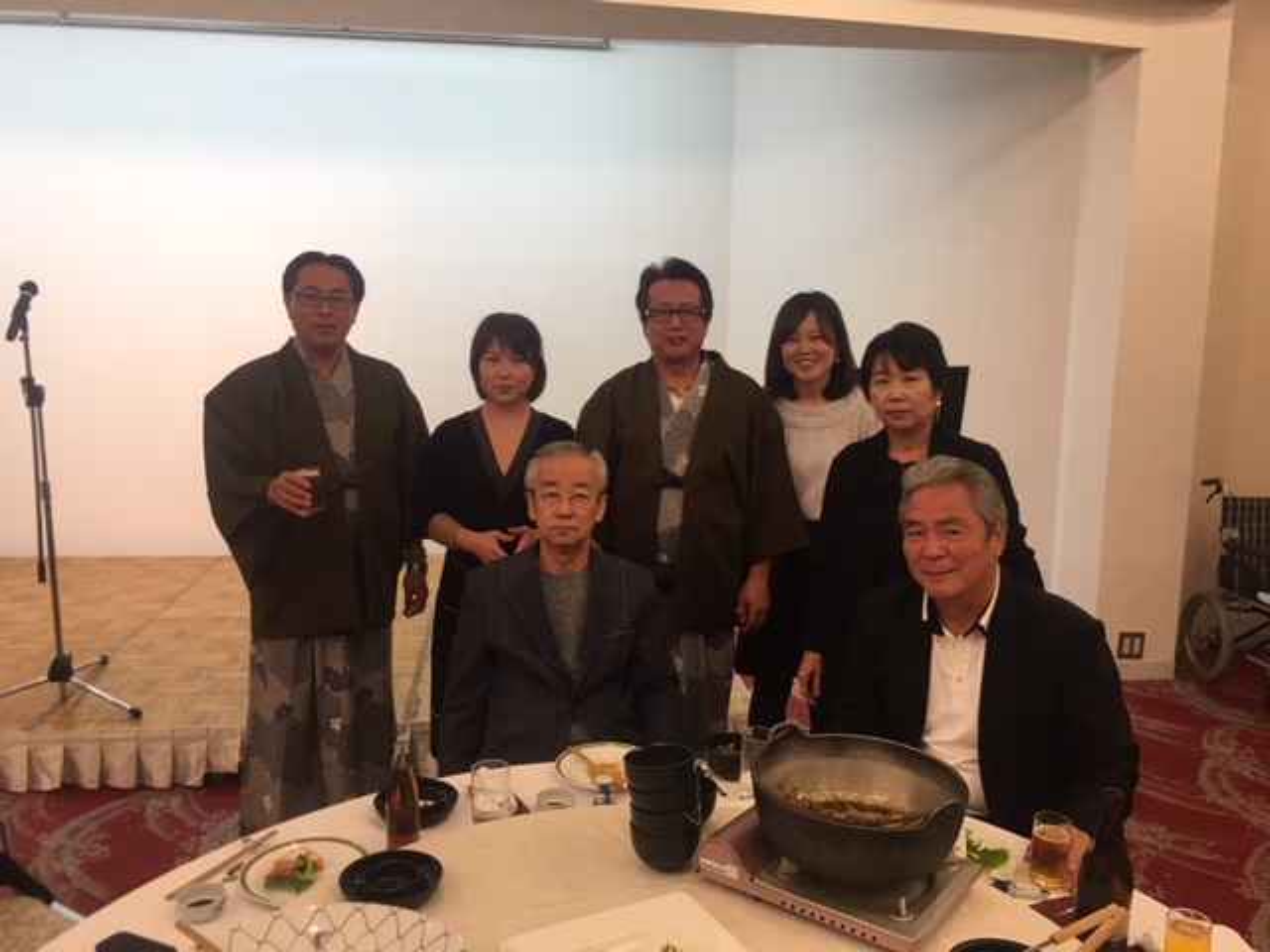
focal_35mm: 29
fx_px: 1064
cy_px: 476
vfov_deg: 48.2
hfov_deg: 61.7
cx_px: 635
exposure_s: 1/15
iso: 32
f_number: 2.2
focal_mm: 4.15
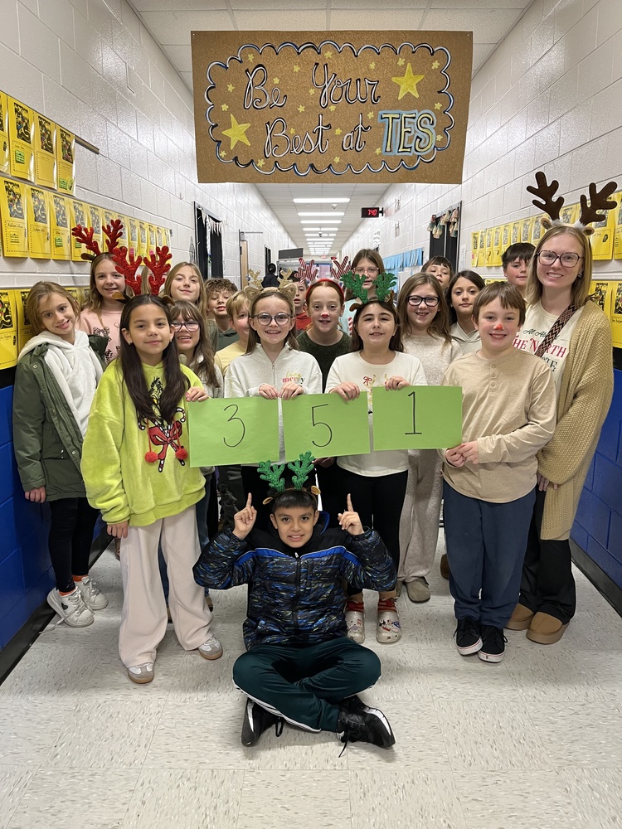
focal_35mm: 26
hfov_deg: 53.1
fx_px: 623
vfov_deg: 67.3
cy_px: 414
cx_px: 311
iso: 125
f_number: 1.6
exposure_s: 1/60
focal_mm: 5.1
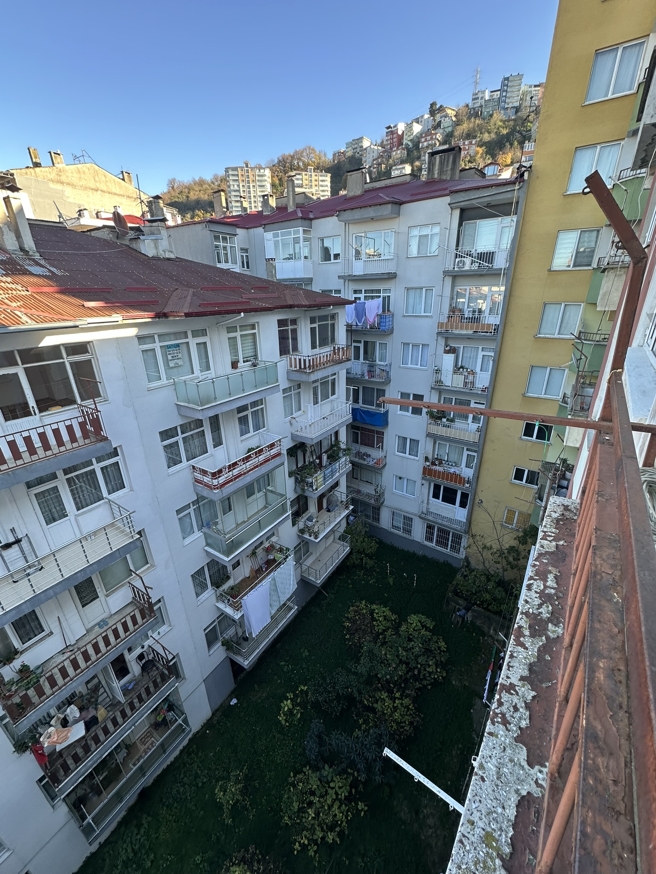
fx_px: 354
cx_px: 328
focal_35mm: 14
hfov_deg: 85.7
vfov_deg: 102.1
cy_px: 437
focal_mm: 2.22
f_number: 2.2
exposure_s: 1/134
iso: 40
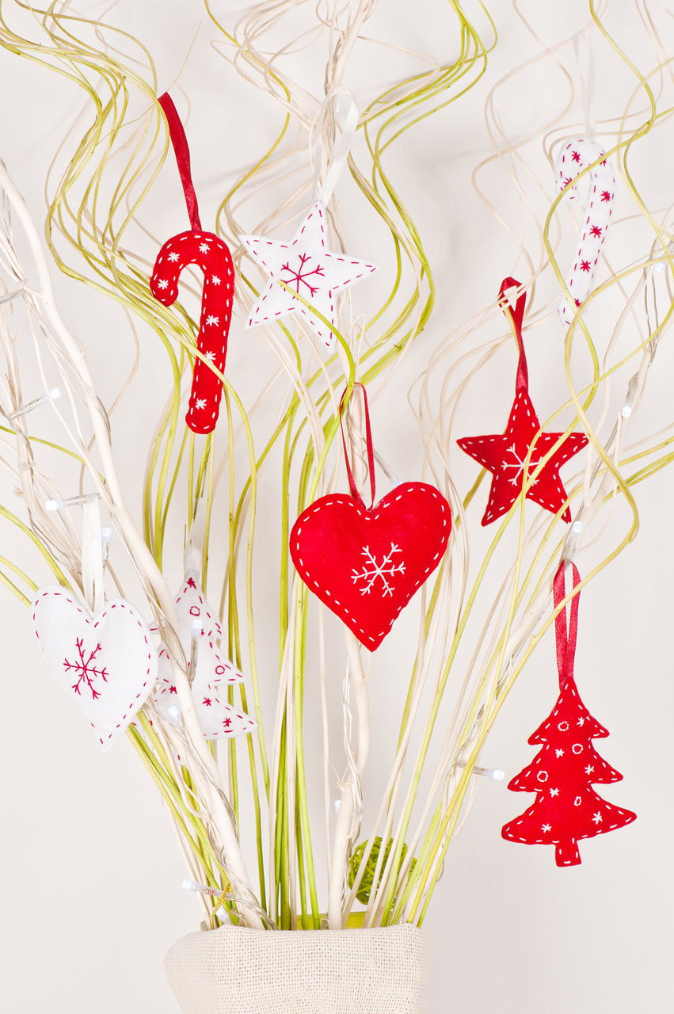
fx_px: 2954
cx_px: 337
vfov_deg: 19.5
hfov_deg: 13.0
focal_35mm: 105
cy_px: 507
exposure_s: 1/160
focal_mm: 105
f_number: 11
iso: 200
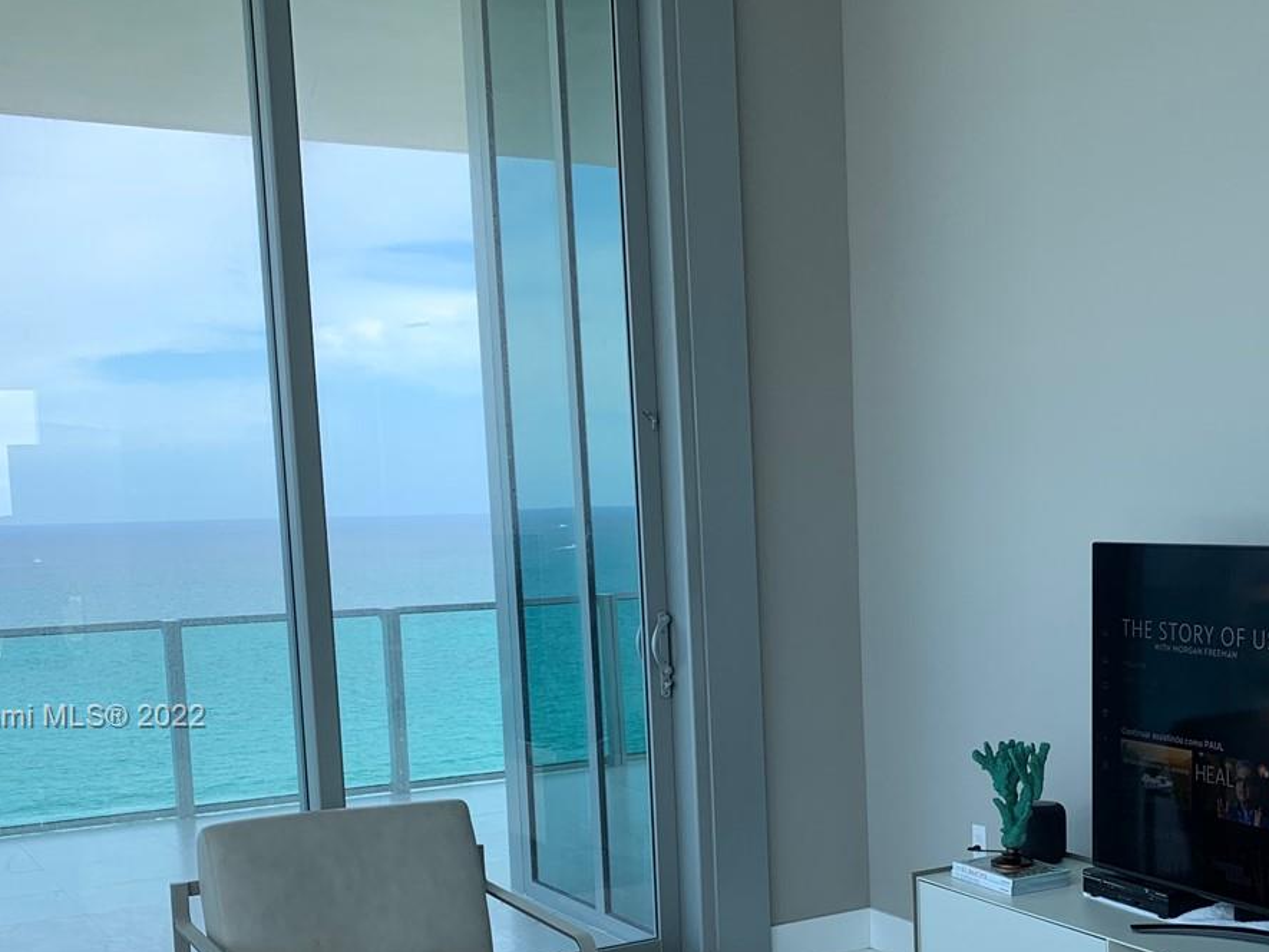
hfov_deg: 39.7
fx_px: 1723
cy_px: 718
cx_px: 893
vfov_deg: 30.4
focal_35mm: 47
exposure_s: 1/274
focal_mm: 4.25
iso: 25
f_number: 1.8
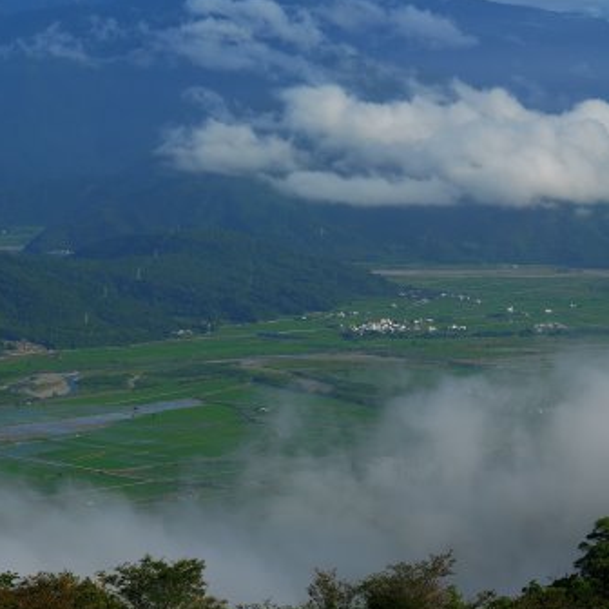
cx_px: 263
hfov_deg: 16.0
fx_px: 2170
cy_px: 130
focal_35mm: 109
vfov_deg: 15.9
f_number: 8
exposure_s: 1/320
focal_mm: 48
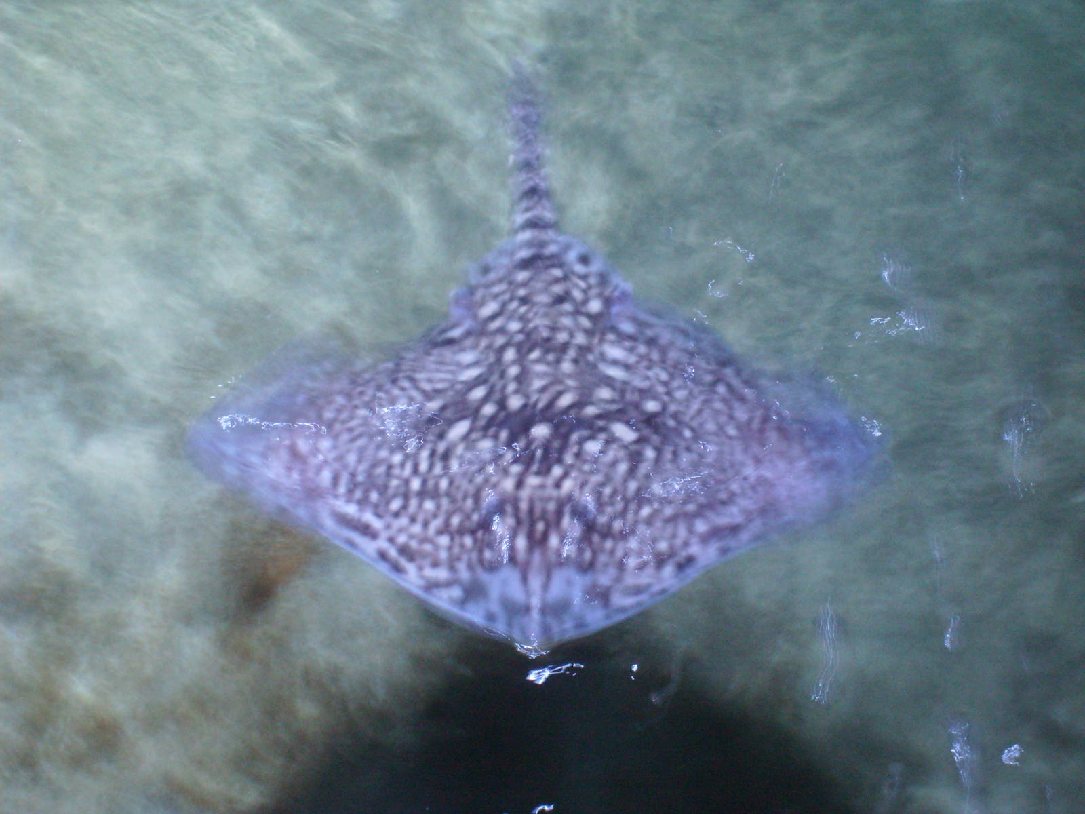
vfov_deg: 14.0
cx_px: 542
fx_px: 3322
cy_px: 407
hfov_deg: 18.5
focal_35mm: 106
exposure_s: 1/2
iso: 200
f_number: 4.9
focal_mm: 17.4
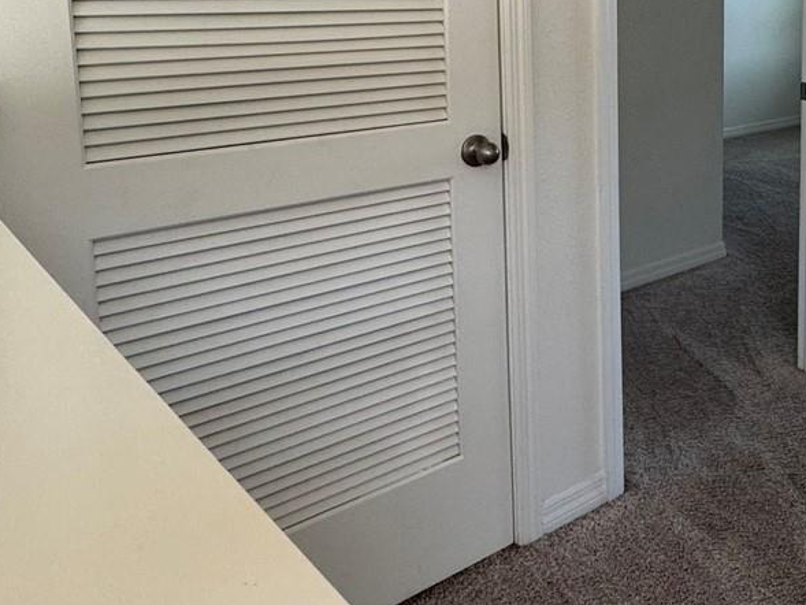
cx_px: 792
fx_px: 885
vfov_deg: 35.9
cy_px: 83
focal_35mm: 38
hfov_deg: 42.7
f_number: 2.2
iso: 125
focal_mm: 2.22
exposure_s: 1/120
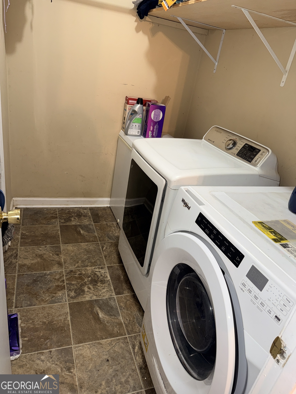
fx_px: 274
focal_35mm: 24
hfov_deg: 56.8
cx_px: 148
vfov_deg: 71.6
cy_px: 197
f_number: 1.78
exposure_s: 1/21
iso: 80
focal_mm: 6.76
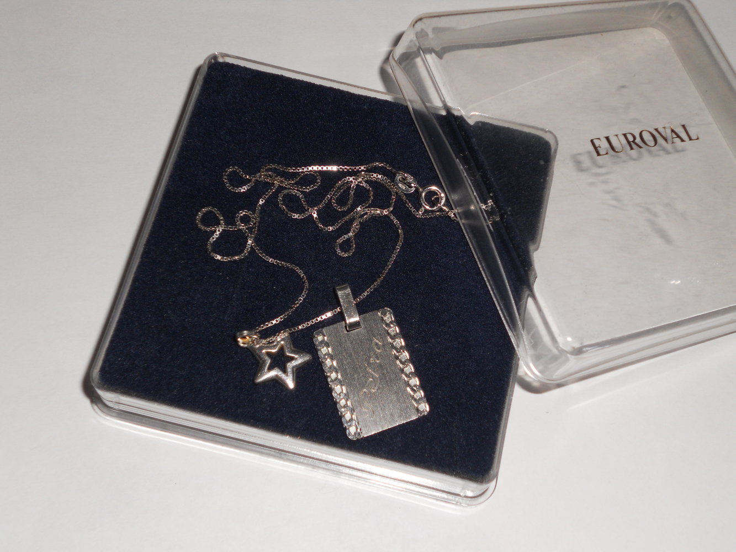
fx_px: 978
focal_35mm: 46
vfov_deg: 31.5
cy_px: 276
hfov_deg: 41.2
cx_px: 368
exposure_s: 1/30
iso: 100
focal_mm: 8.2
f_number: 10.8
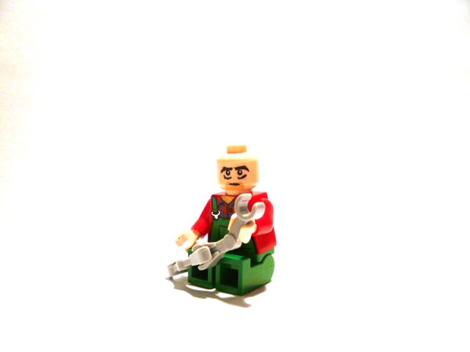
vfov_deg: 49.7
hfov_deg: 63.4
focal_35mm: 28
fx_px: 380
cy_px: 176
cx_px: 235
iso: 100
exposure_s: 1/80
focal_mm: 4.6
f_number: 2.8
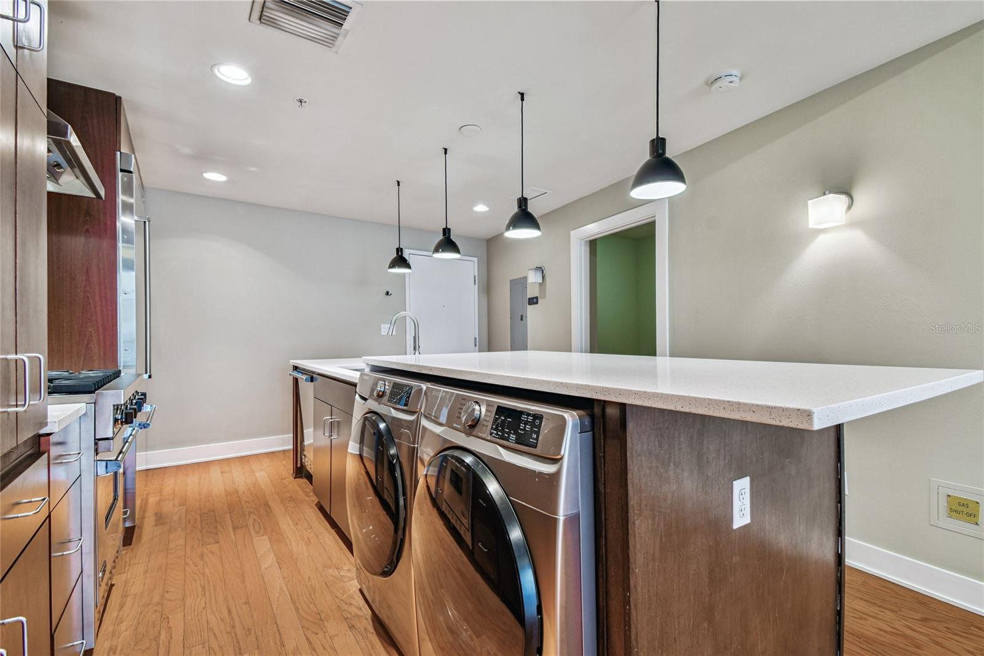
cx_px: 492
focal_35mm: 15
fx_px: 410
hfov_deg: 100.4
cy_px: 328
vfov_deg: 77.3
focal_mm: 10
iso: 100
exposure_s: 1/8
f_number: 7.1
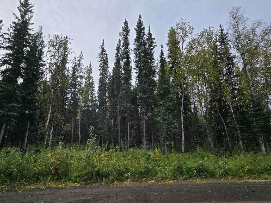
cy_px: 103
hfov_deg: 94.3
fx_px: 125
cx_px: 124
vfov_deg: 78.1
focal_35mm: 16
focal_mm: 2.2
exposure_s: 1/2352
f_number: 2.2
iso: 50
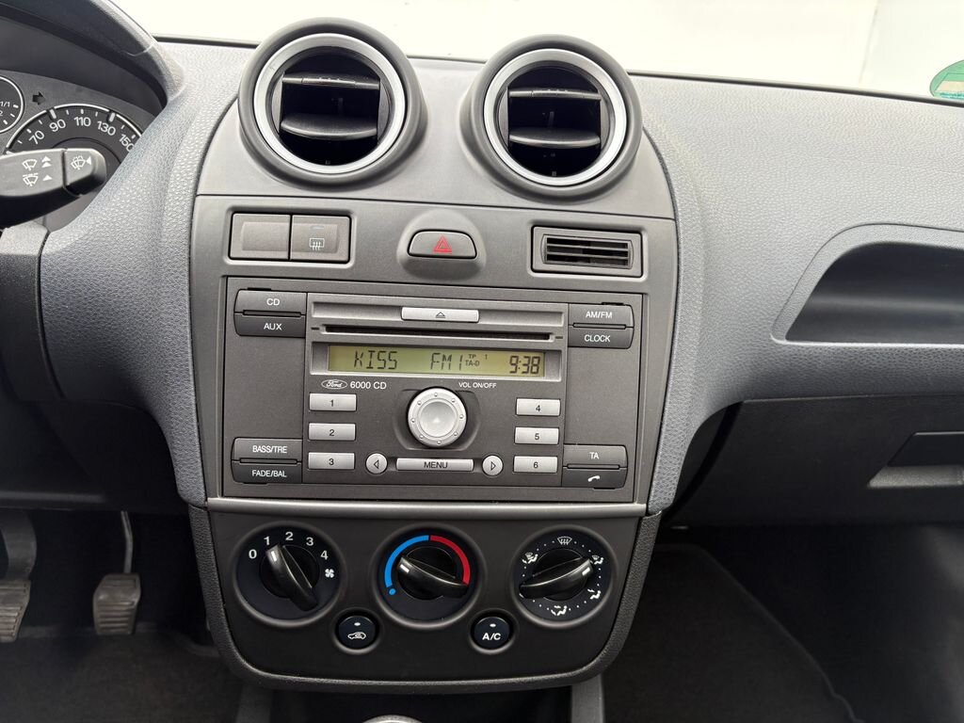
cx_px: 482
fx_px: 724
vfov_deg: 53.1
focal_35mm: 26
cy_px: 362
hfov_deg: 67.3
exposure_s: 1/121
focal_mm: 5.96
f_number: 1.6
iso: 100
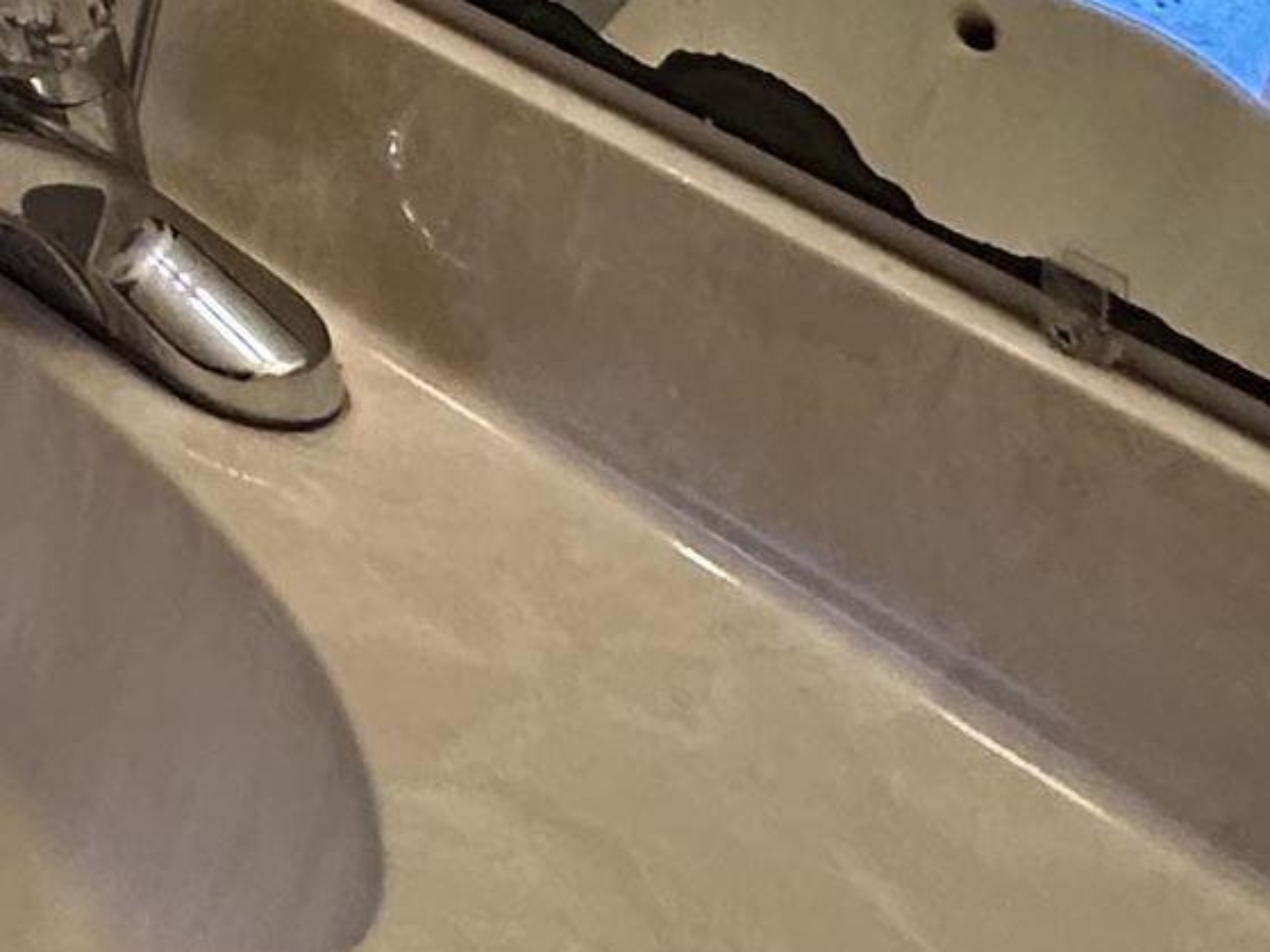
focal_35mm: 77
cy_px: -1420
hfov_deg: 16.1
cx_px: -1563
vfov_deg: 13.3
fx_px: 2824
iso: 160
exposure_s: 1/120
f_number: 2.2
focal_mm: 2.22
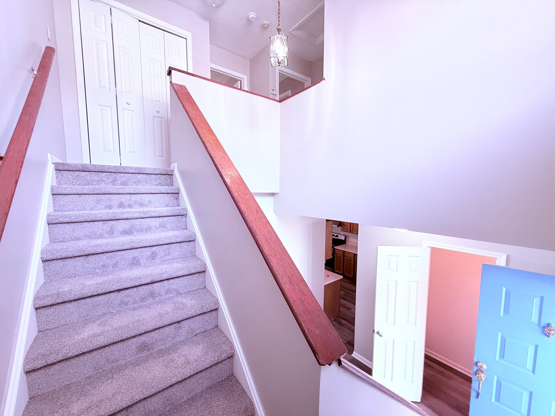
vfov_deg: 85.7
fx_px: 224
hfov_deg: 102.1
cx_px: 278
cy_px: 208
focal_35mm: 14
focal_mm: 2.22
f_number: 2.2
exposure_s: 1/120
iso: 200
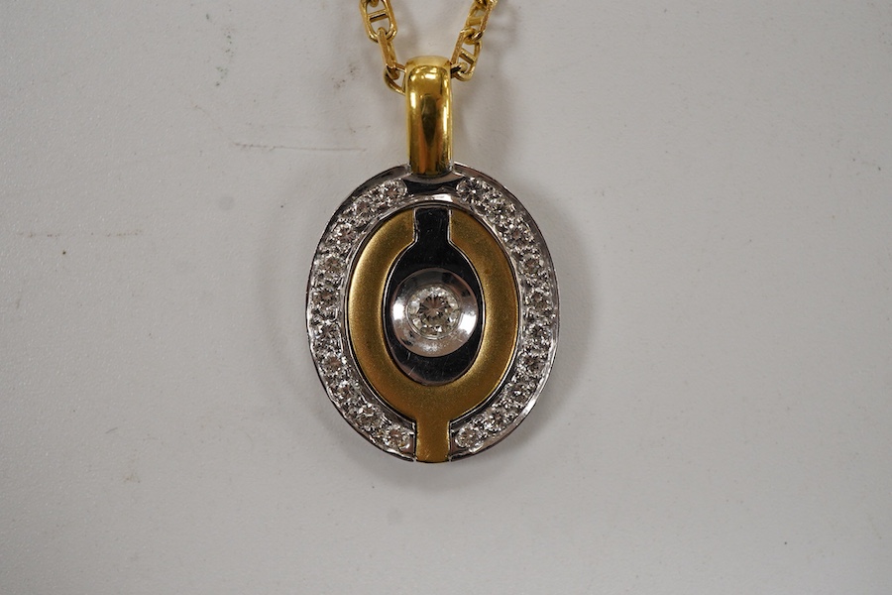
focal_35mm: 45
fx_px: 1115
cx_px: 446
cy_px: 298
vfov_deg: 29.9
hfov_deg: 43.6
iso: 1250
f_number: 11
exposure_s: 1/125
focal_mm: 30
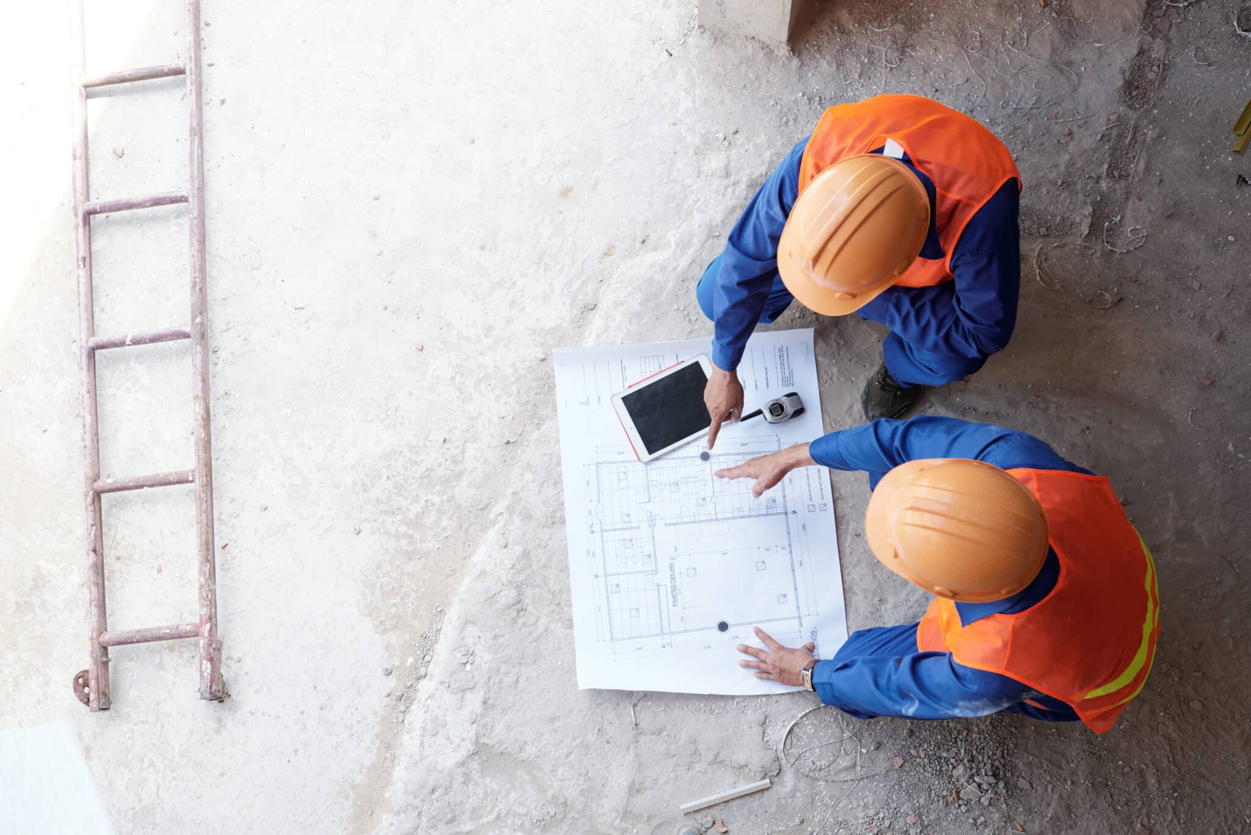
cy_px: 418
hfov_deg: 54.4
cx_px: 626
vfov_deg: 37.9
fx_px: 1217
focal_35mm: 35
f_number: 5
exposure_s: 1/500
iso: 500
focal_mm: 35
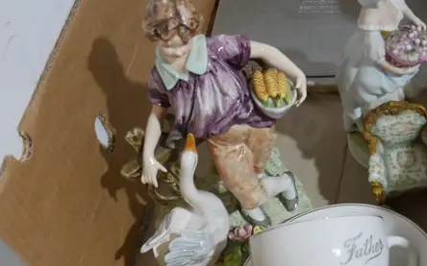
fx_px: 1082
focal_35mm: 93
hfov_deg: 22.1
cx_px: 338
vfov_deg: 14.0
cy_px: 77
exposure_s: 1/60
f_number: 4.1
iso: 1250
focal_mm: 19
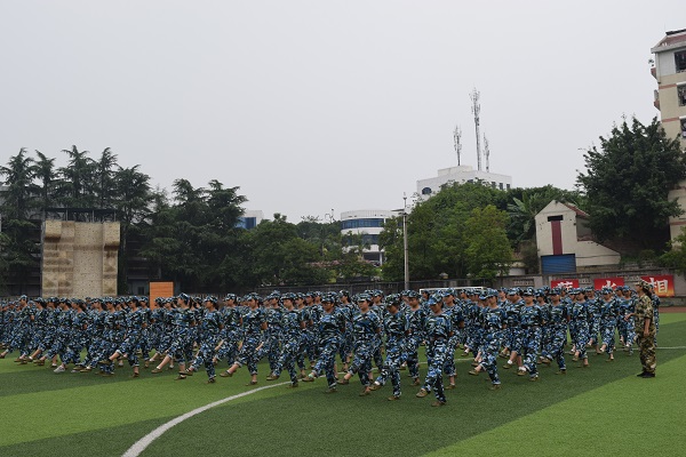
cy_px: 228
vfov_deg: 36.9
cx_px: 343
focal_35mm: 36
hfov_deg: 53.1
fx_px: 686
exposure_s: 1/250
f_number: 8
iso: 280
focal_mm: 24
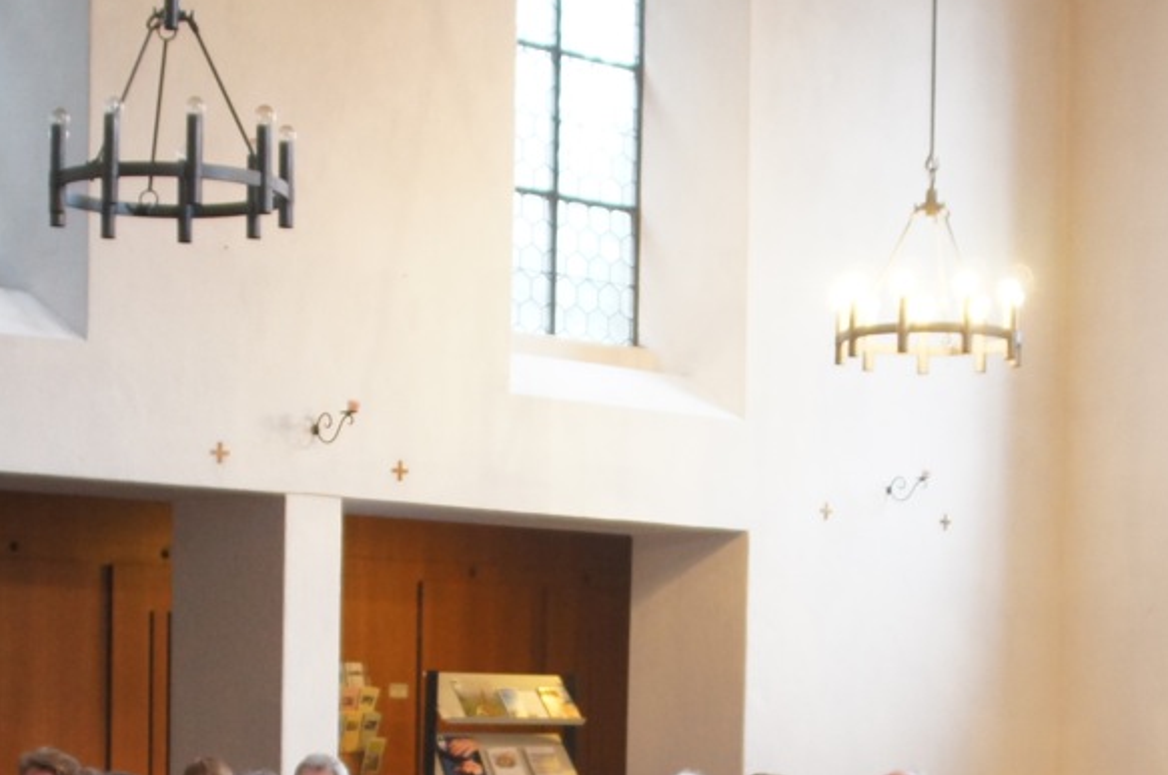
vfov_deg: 16.7
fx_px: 2560
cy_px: 829
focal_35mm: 79
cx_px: 537
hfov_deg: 25.7
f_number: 4
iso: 1600
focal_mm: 24
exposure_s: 1/40
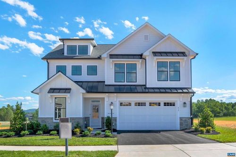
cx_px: 118
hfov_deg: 81.2
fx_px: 138
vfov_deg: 59.5
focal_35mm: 21
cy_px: 78
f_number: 10
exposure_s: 1/400
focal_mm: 14
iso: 100
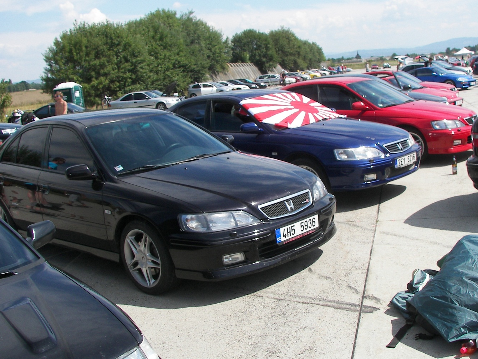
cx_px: 266
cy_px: 187
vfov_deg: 33.6
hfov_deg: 43.8
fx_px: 594
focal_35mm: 43
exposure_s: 1/500
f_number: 4
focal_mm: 6
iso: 50
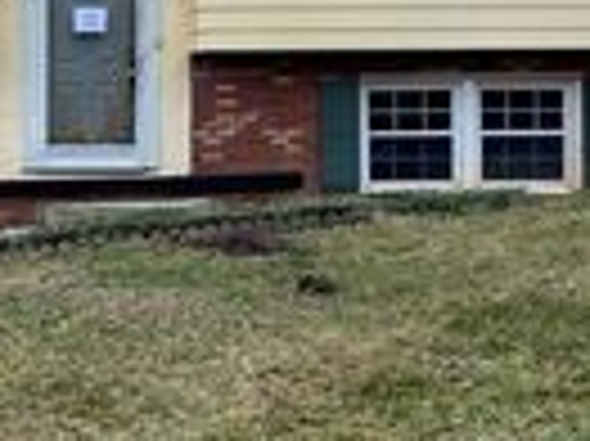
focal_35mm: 99
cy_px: 241
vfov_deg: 14.9
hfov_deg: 18.3
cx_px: -207
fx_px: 1686
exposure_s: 1/104
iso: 125
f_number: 1.8
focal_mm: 4.25
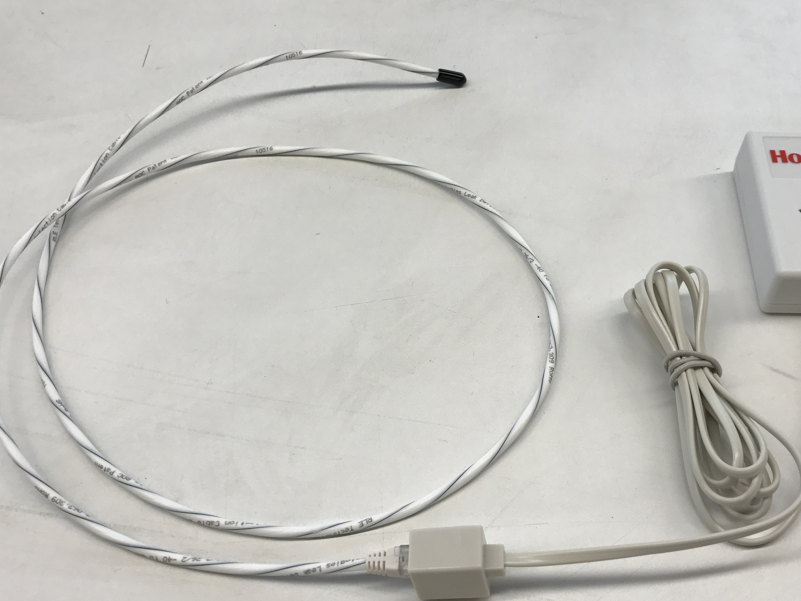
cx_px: 465
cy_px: 333
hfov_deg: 48.8
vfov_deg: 37.7
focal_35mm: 38
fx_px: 879
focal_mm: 3.99
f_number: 1.8
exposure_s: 1/120
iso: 25
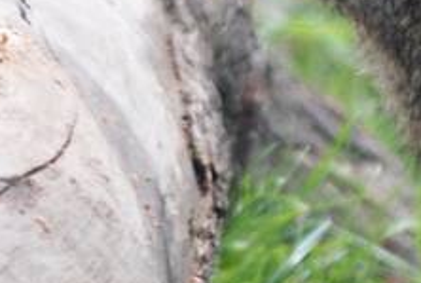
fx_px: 34193
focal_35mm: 2918
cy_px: 18
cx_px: 455
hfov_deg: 0.7
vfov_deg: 0.5
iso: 400
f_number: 5.6
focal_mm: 270
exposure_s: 1/500
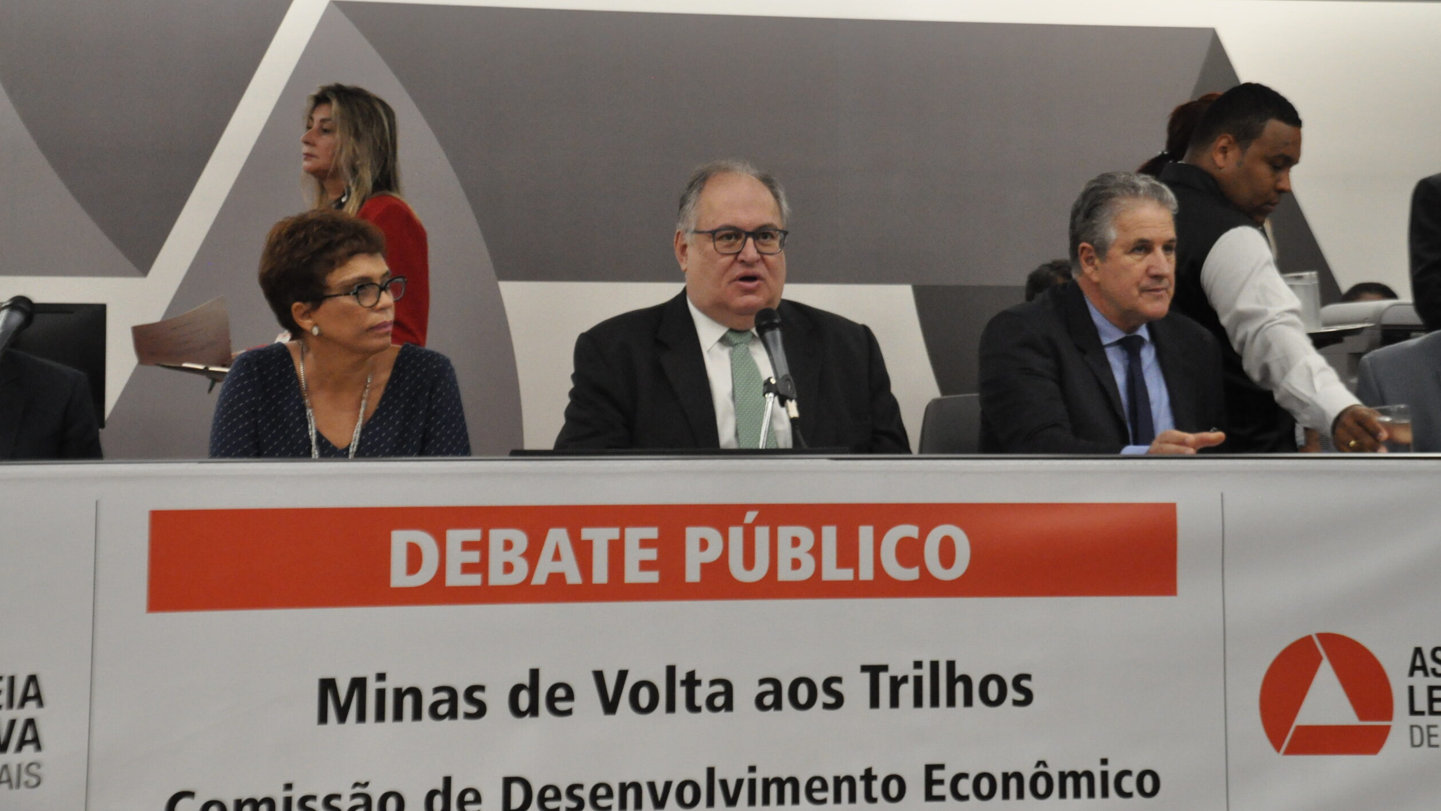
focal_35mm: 72
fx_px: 2733
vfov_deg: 16.9
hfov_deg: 29.5
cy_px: 340
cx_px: 722
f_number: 7.1
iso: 2500
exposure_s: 1/200
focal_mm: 45
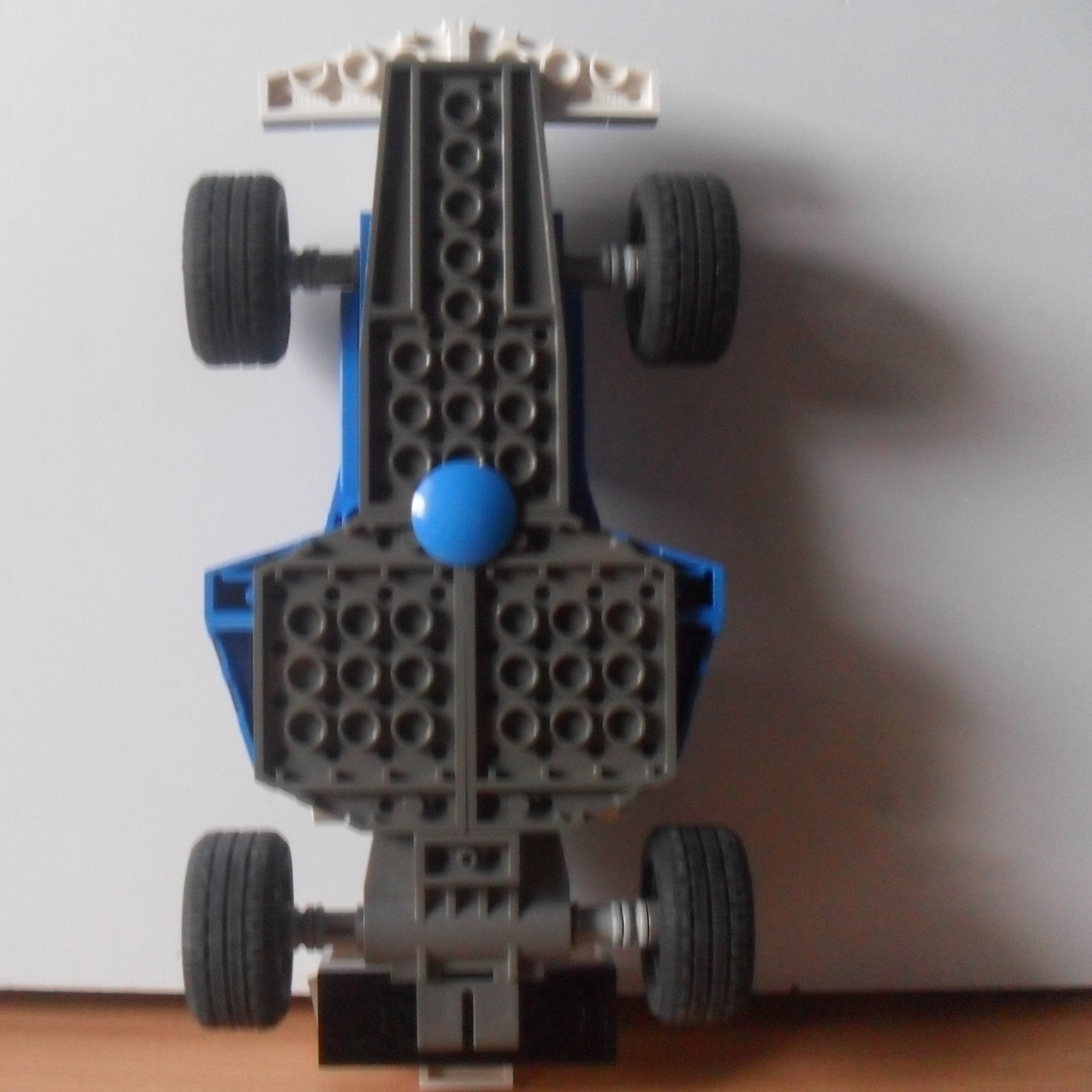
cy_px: 539
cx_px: 493
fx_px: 1499
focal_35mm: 42
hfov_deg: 40.0
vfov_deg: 40.0
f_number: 3
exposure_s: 1/10
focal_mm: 6.3
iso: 400
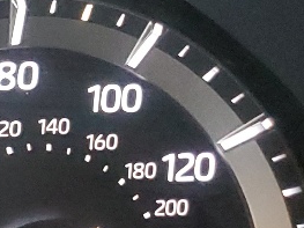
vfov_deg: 9.4
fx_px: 1387
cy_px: 160
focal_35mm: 158
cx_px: -532
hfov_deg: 10.1
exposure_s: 1/40
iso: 345
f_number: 1.5
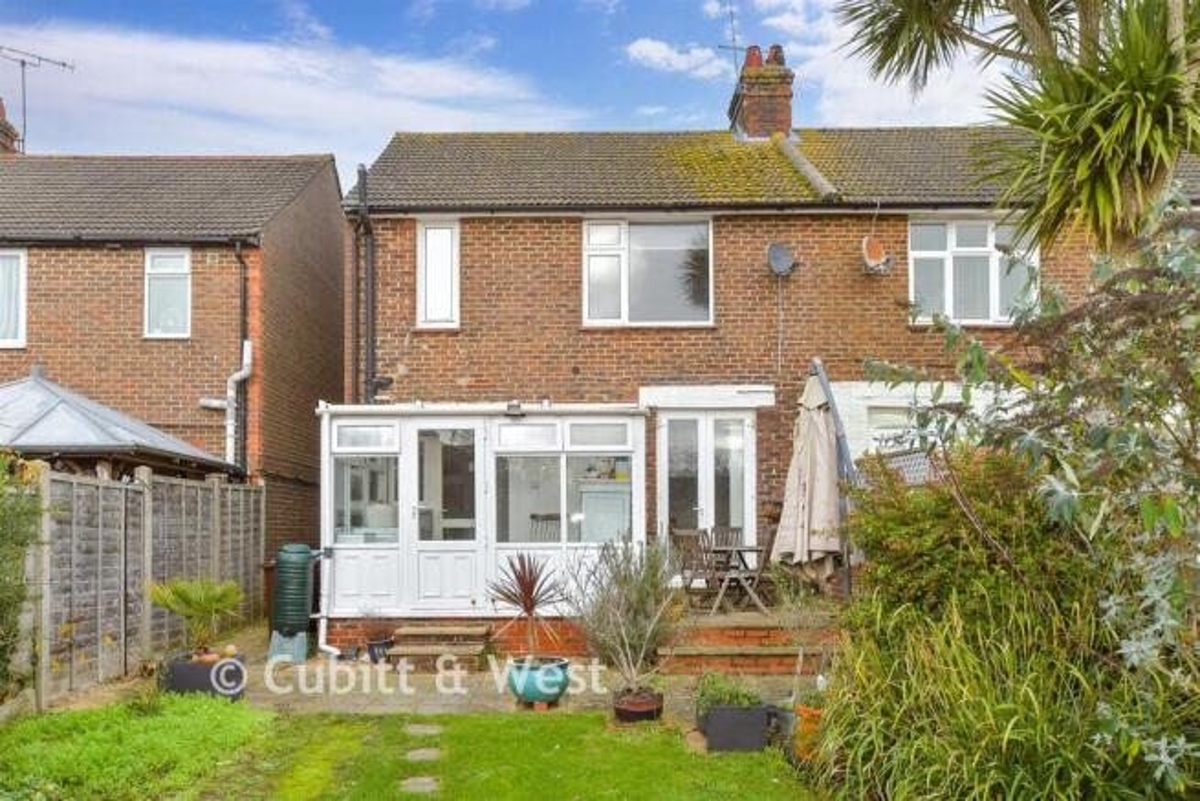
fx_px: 1000
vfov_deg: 43.6
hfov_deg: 61.9
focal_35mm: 30
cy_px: 400
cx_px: 600
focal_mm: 20
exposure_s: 1/250
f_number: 9
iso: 500
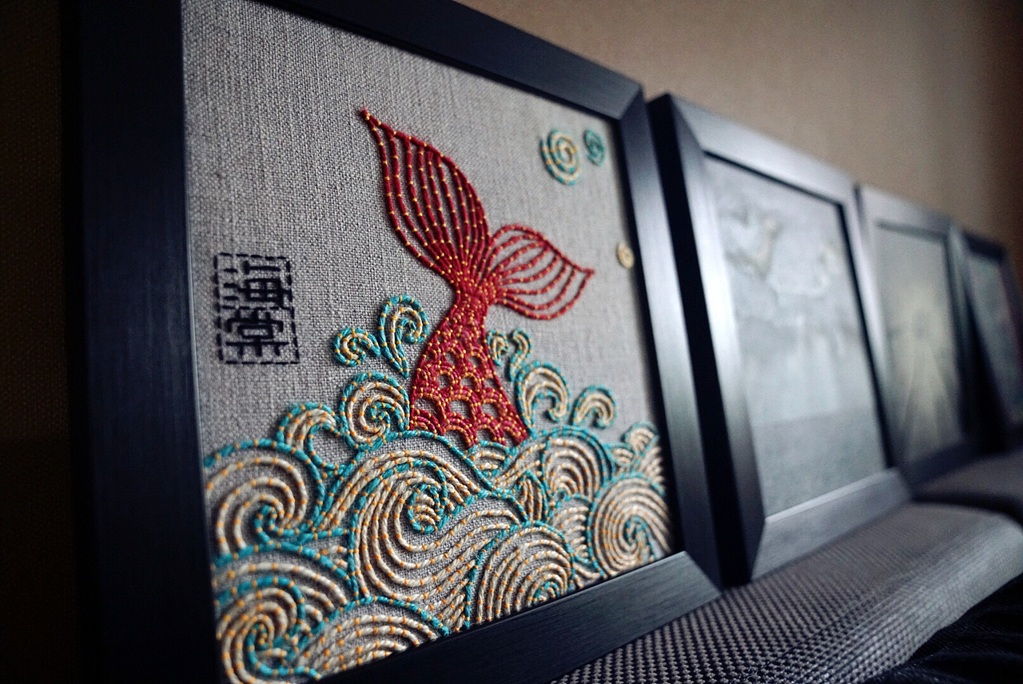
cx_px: 512
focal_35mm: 24
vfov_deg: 53.2
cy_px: 342
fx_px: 682
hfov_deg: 73.7
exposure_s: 1/60
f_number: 2.8
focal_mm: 24
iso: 6400
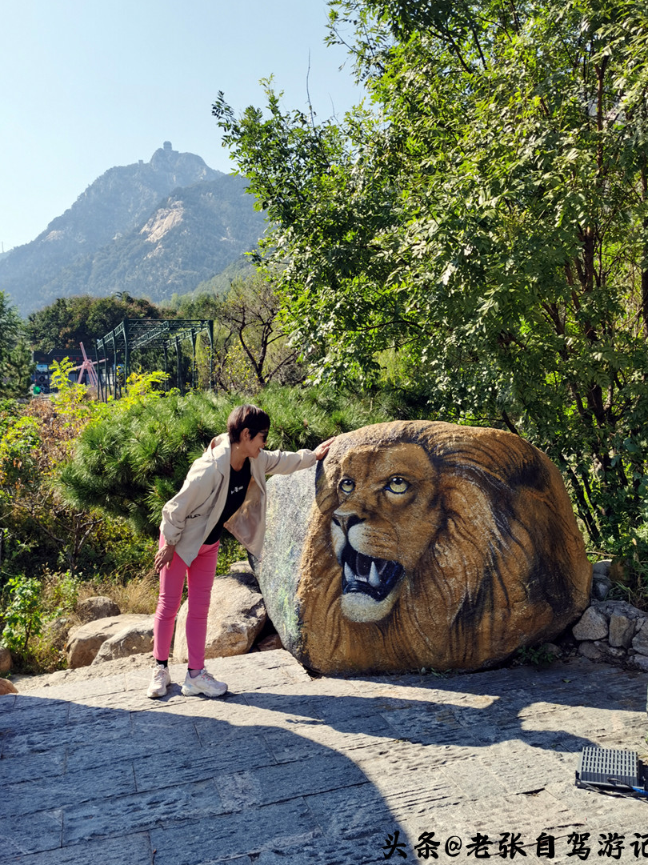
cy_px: 406
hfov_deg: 46.8
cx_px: 327
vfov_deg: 59.9
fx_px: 749
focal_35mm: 30
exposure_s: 1/3247
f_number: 1.6
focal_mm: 5.56
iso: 50
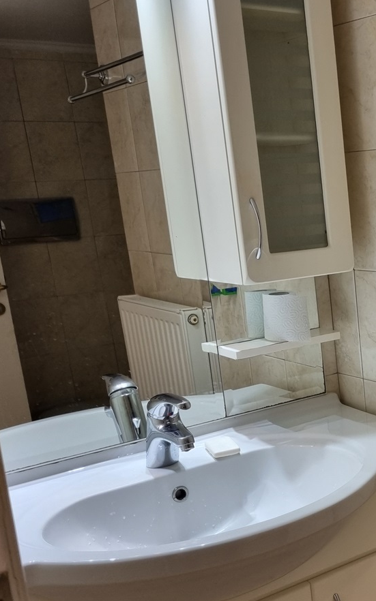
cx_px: 468
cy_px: 371
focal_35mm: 50
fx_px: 820
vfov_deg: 40.1
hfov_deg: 23.3
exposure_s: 1/100
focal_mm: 5.4
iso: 125
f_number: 1.8
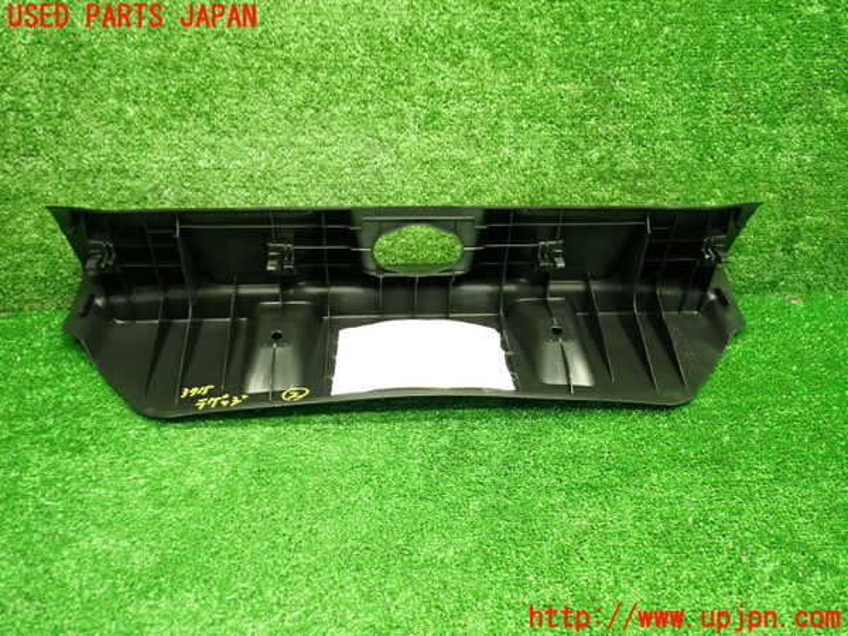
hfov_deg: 60.0
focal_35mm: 30
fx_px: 735
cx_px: 424
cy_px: 318
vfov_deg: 46.8
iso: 320
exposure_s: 1/30
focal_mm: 5.4
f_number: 2.3
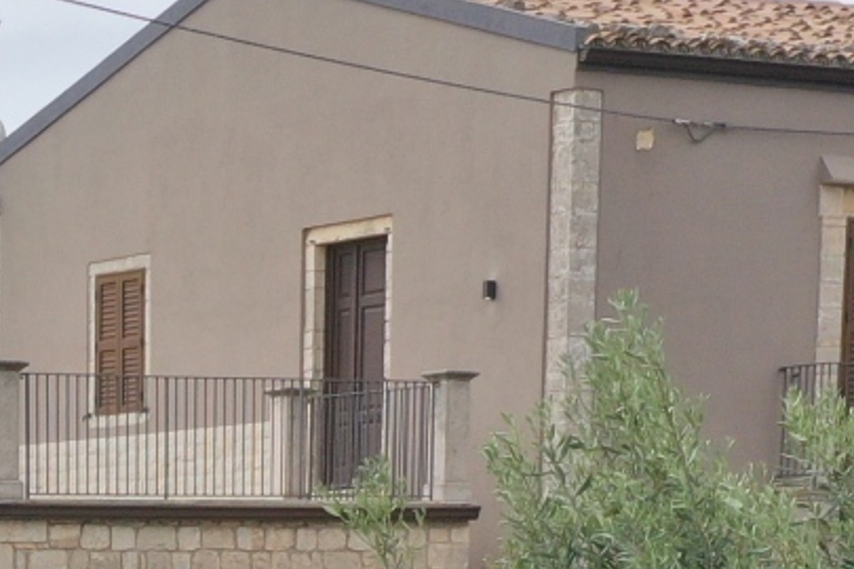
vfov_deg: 7.2
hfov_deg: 11.3
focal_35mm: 177
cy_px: 1502
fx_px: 4199
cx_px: -228
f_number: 5.6
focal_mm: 10.26
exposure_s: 1/500
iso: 100
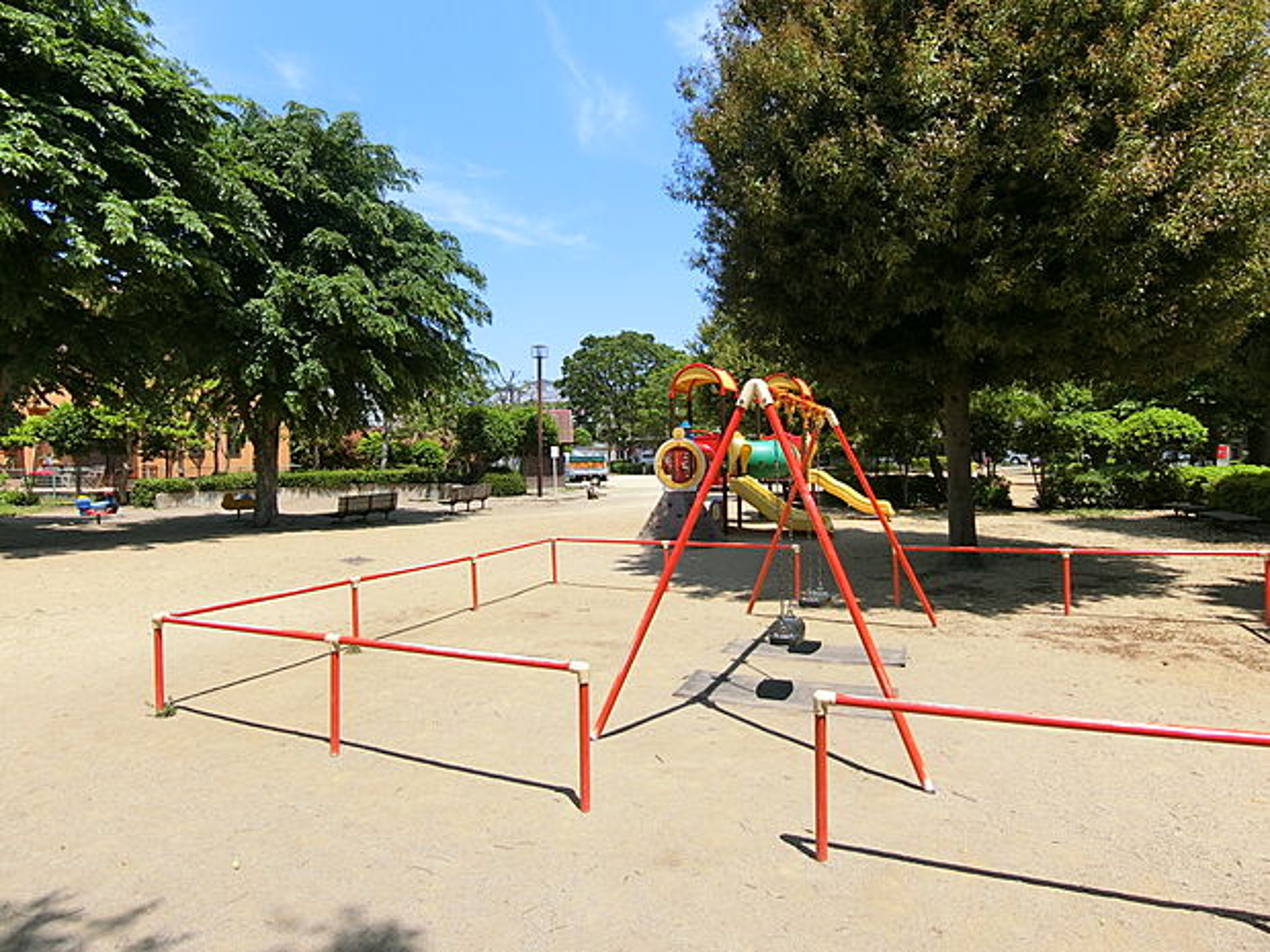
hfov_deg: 84.7
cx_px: 635
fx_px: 697
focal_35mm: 19
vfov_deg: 68.7
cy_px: 476
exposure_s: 1/1250
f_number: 2.7
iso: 80
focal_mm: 4.06
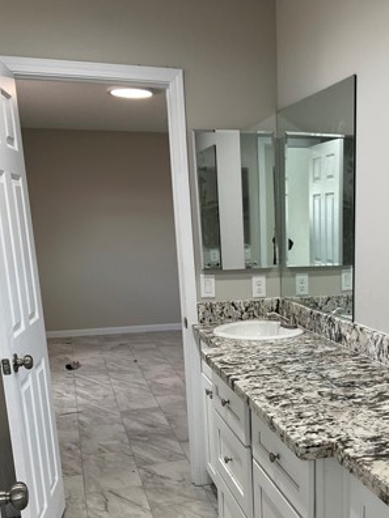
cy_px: 378
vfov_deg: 43.6
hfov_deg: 33.4
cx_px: 308
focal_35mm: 42
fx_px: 629
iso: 80
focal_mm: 5.7
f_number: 1.5
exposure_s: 1/120
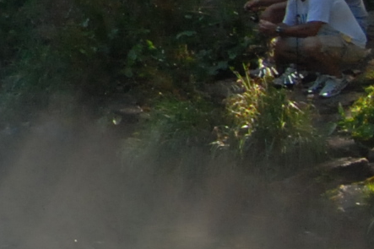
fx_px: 2451
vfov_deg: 5.6
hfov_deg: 7.7
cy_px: -357
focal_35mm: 236
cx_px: -687
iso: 800
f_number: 8
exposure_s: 1/200
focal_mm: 24
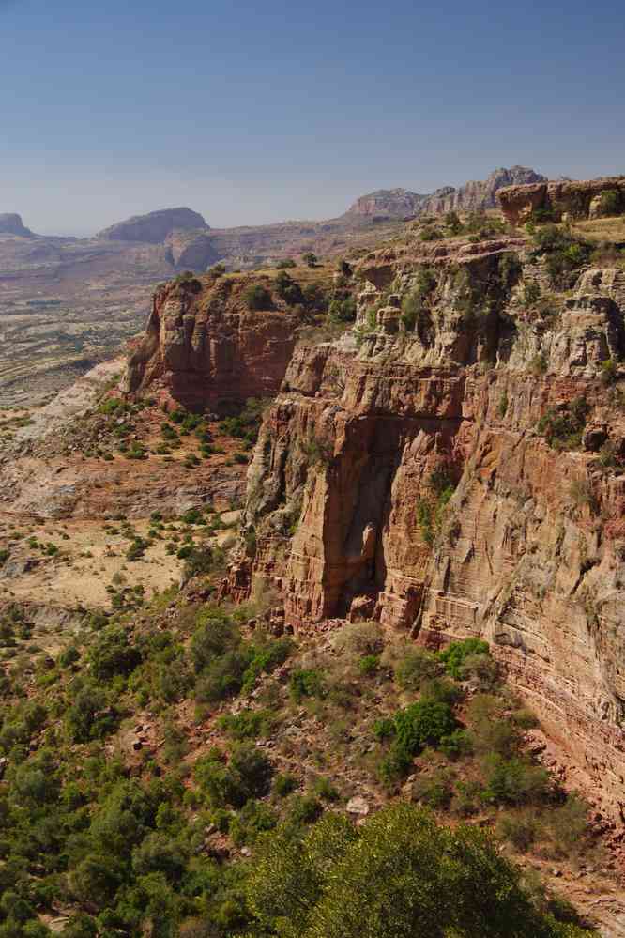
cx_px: 312
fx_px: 1667
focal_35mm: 64
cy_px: 469
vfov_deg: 31.4
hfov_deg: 21.2
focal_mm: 42.5
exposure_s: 1/80
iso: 200
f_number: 11
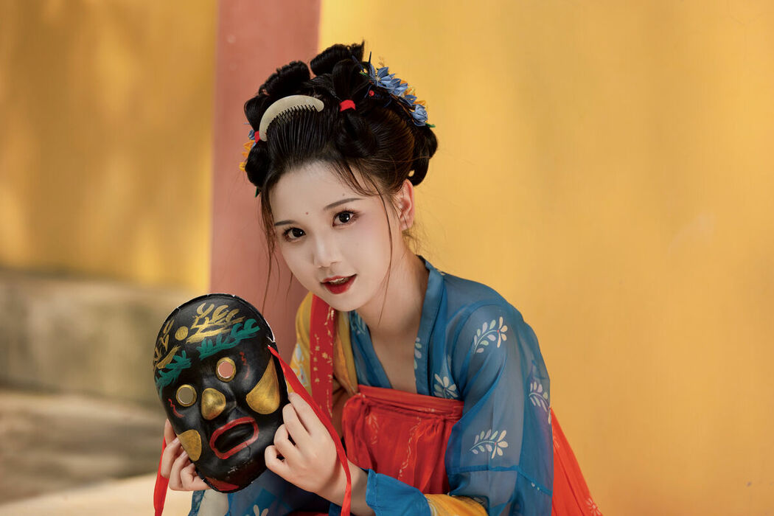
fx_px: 2193
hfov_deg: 20.0
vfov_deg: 13.4
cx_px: 387
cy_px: 258
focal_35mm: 102
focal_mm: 102
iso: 200
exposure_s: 1/1600
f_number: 2.8
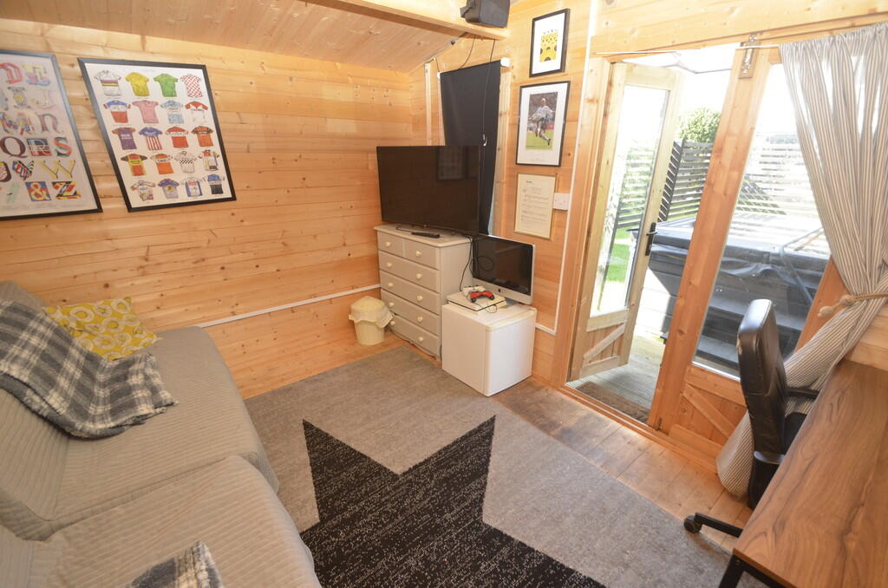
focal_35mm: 15
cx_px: 444
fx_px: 369
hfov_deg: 100.5
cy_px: 294
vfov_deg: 77.1
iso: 800
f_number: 7.1
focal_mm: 10
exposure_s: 1/60
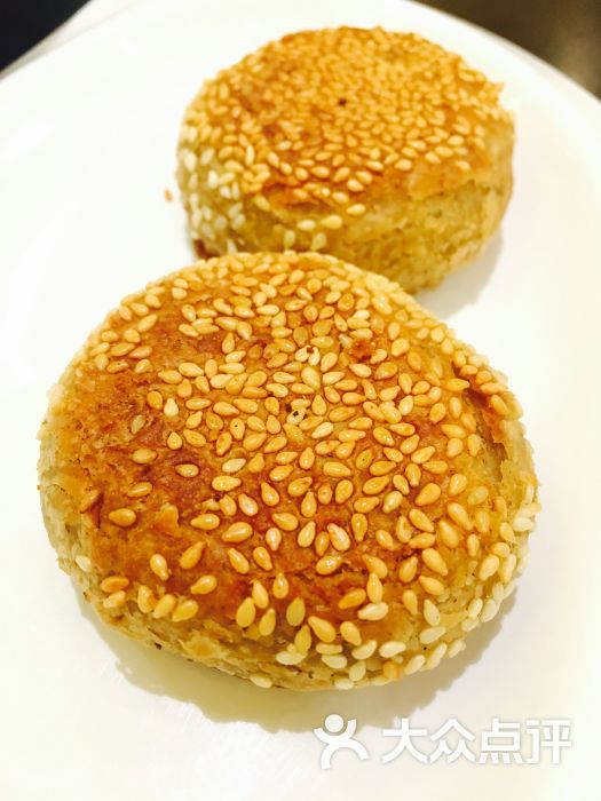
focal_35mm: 29
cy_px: 400
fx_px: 671
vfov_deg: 61.7
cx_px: 300
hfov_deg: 48.2
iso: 200
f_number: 2.2
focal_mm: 4.15
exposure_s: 1/33
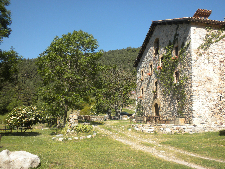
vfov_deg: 38.7
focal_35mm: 37
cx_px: 112
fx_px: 240
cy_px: 84
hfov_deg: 50.1
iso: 64
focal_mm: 6.6
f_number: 3.5
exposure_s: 1/500
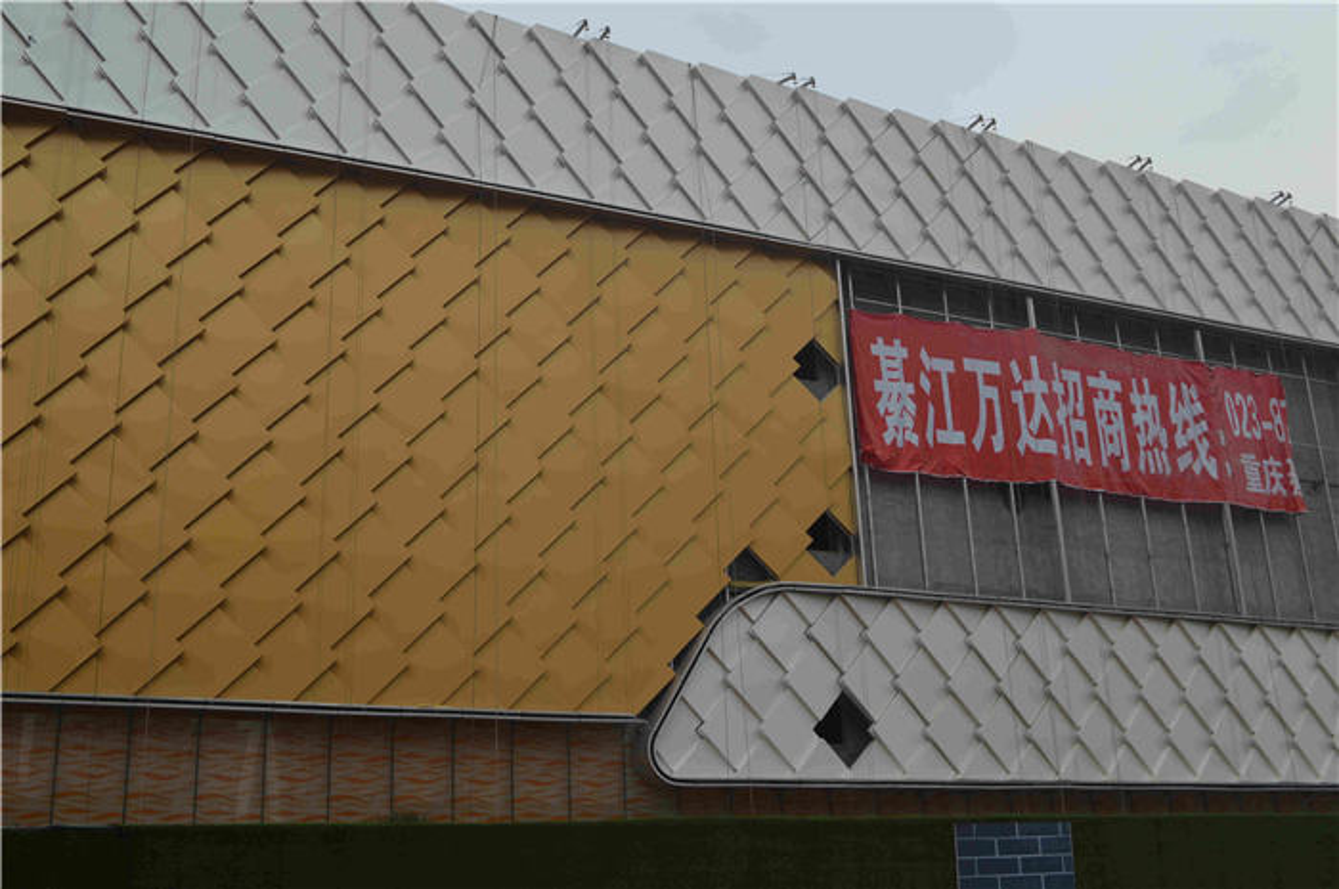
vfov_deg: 34.1
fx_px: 1449
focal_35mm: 39
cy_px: 444
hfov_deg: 49.6
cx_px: 670
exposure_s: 1/200
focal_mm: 26
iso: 100
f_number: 7.1
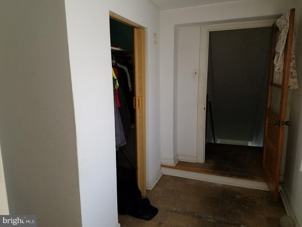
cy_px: 114
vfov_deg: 53.1
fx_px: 227
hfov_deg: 67.3
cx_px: 151
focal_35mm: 26
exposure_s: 1/60
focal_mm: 4.2
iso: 200
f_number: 1.7
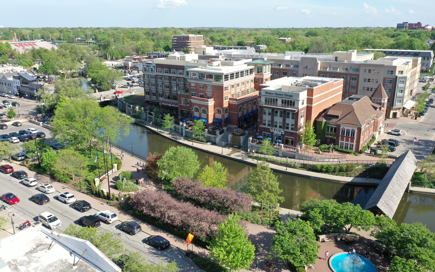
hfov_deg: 64.6
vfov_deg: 43.1
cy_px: 133
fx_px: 344
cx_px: 219
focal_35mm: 29
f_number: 5
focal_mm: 10.26
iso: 100
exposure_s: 1/320
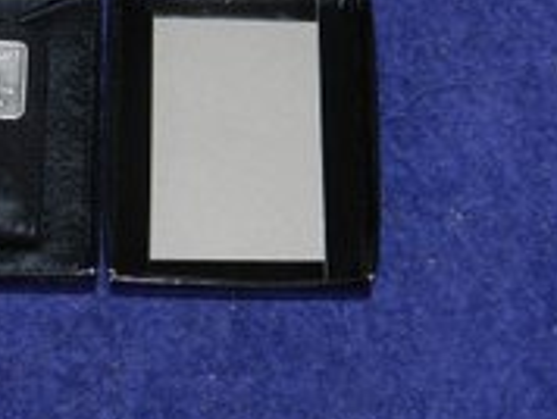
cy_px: 64
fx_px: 1643
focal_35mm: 102
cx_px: 136
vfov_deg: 14.4
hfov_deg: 19.1
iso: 200
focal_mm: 9.4
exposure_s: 1/30
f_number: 4.4
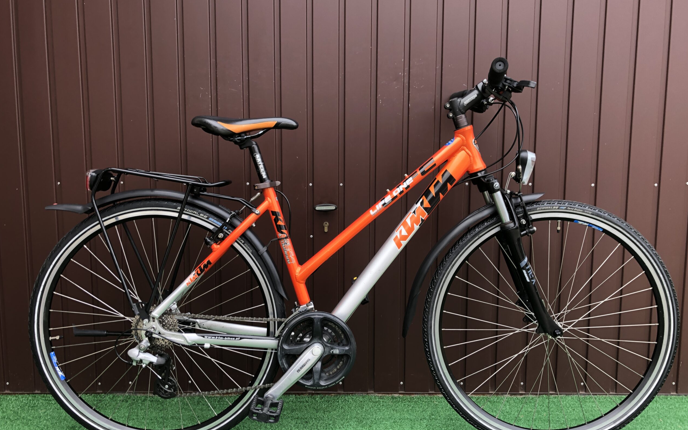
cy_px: 229
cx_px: 345
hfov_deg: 62.9
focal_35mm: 30
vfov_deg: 41.8
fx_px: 562
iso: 50
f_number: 1.8
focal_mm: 3.99
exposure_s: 1/120
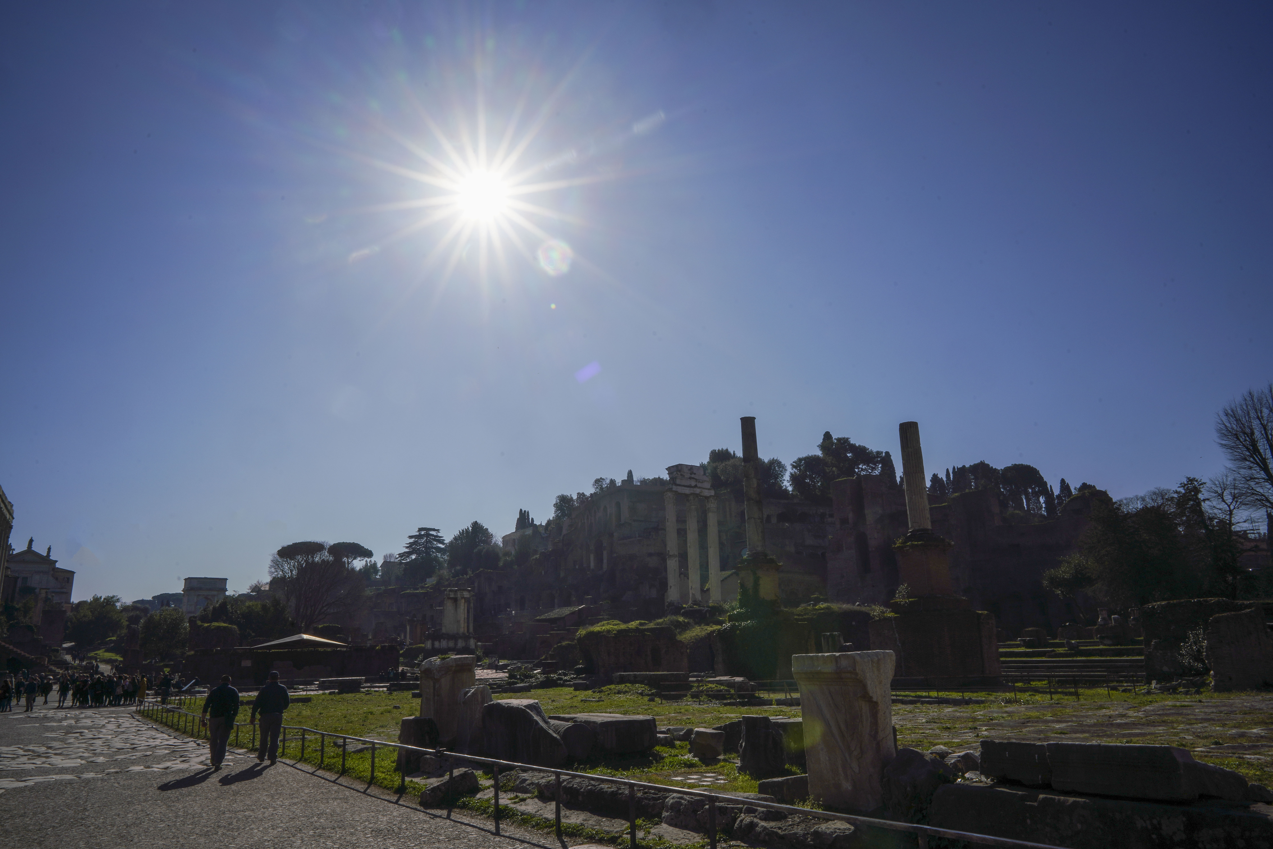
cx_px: 636
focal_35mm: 25
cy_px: 424
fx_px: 884
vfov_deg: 51.3
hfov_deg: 71.5
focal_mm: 25
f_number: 22
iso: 100
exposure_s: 1/160
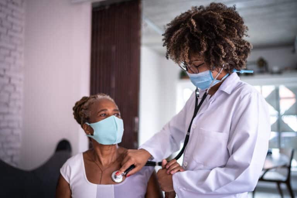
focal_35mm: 35
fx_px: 289
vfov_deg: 37.9
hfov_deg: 54.4
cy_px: 99
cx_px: 148
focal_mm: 35
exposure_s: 1/320
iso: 200
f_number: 1.4
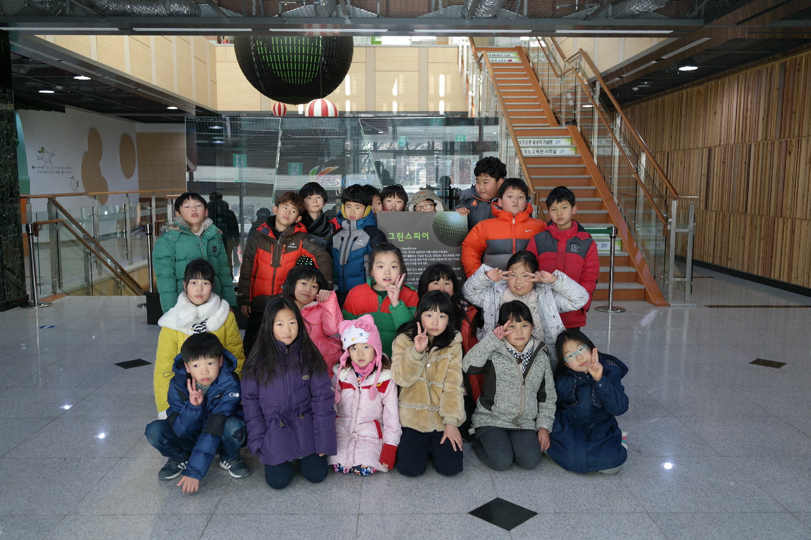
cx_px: 406
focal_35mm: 30
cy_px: 270
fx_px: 676
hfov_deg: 61.9
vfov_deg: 43.6
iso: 400
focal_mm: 20
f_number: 3.5
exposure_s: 1/40
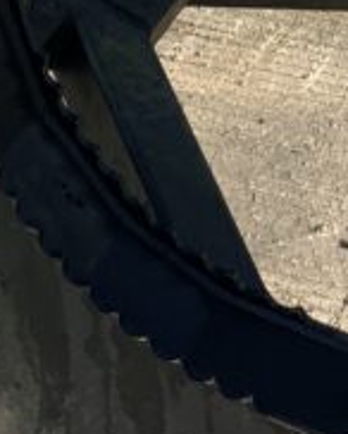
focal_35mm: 159
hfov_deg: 9.7
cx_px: 272
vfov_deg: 11.9
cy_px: -48
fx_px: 2044
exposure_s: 1/666
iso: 16
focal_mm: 3
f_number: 1.8
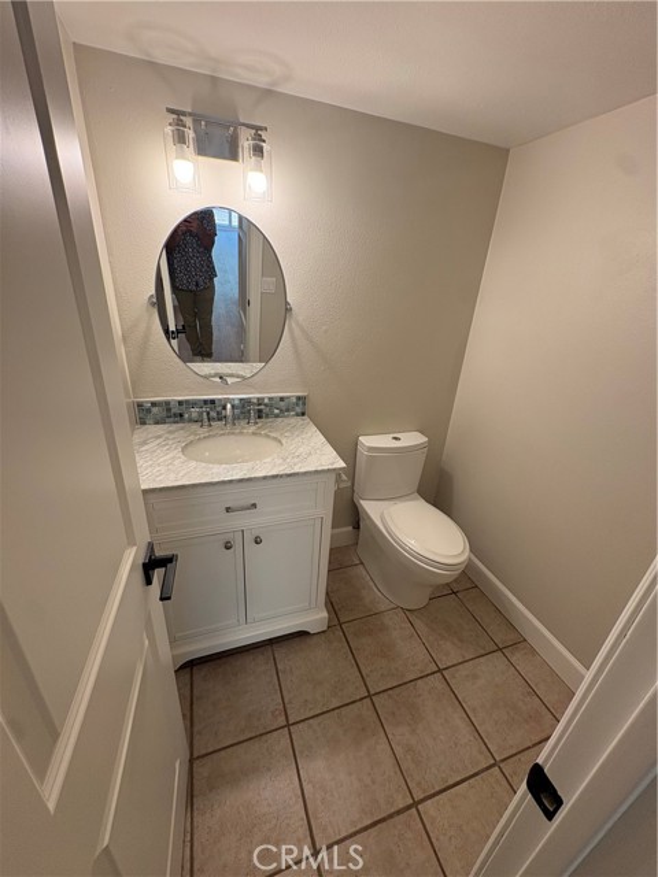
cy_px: 438
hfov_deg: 85.7
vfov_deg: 102.1
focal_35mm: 14
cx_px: 329
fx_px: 355
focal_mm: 2.22
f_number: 2.2
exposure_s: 1/60
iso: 125
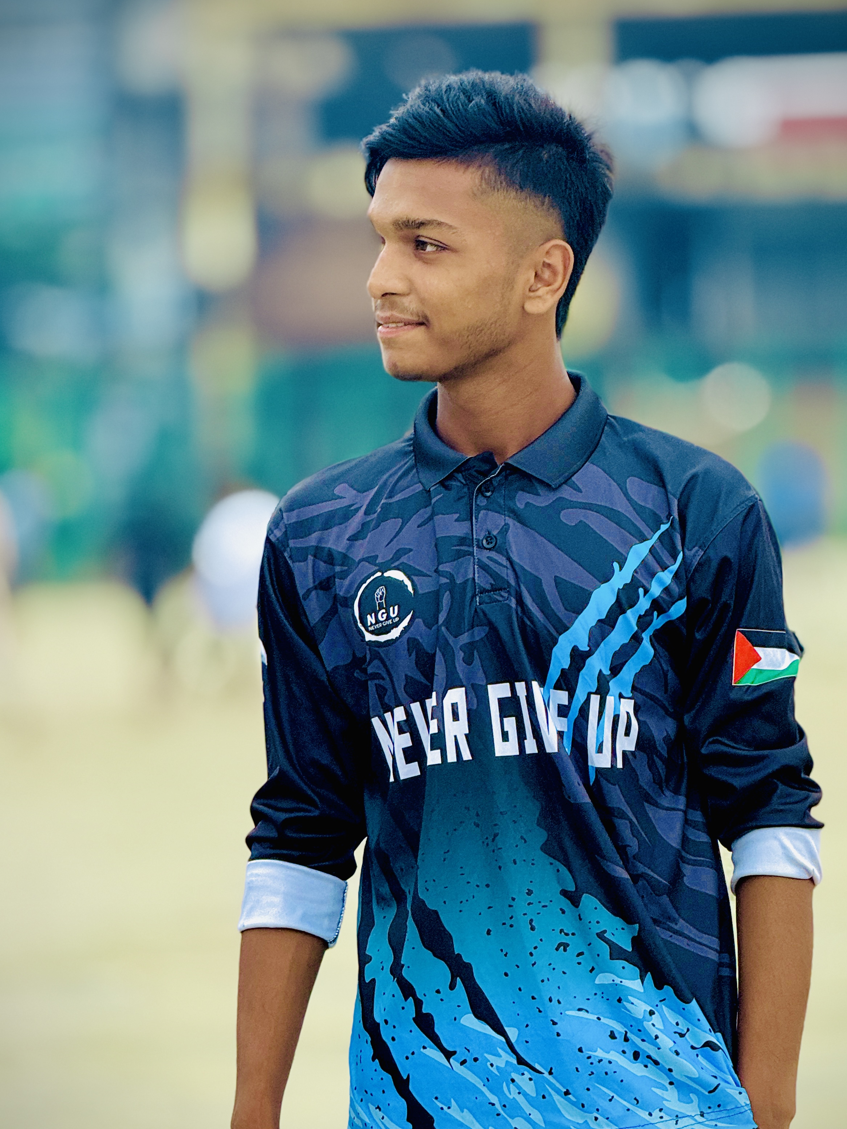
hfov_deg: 9.5
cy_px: 625
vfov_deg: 12.7
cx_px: 457
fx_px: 5090
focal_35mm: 156
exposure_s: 1/99
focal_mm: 15.66
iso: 125
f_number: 2.8
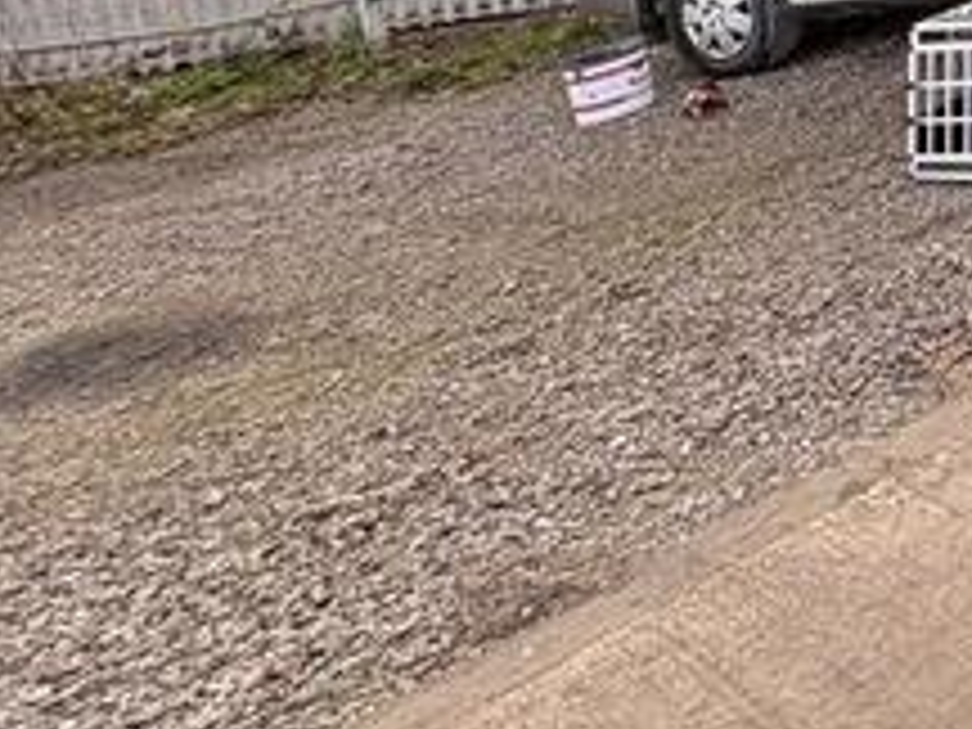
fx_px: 1629
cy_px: -423
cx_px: 1678
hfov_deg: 22.4
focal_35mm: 58
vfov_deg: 20.7
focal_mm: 2.22
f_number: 2.2
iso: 64
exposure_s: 1/99
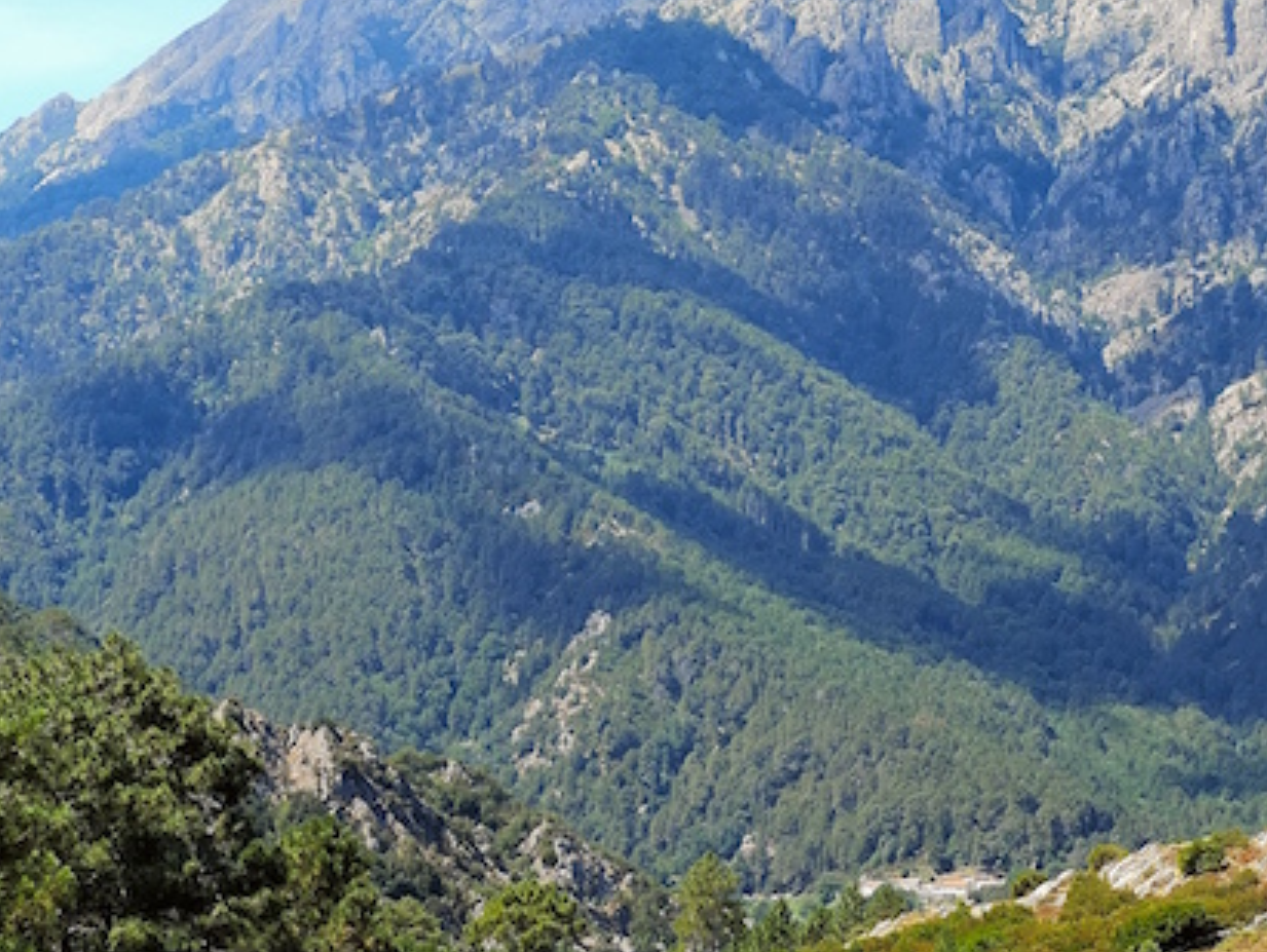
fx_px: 4616
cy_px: 382
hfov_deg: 15.6
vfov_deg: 11.8
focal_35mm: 126
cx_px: 761
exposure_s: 1/793
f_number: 2.4
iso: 50
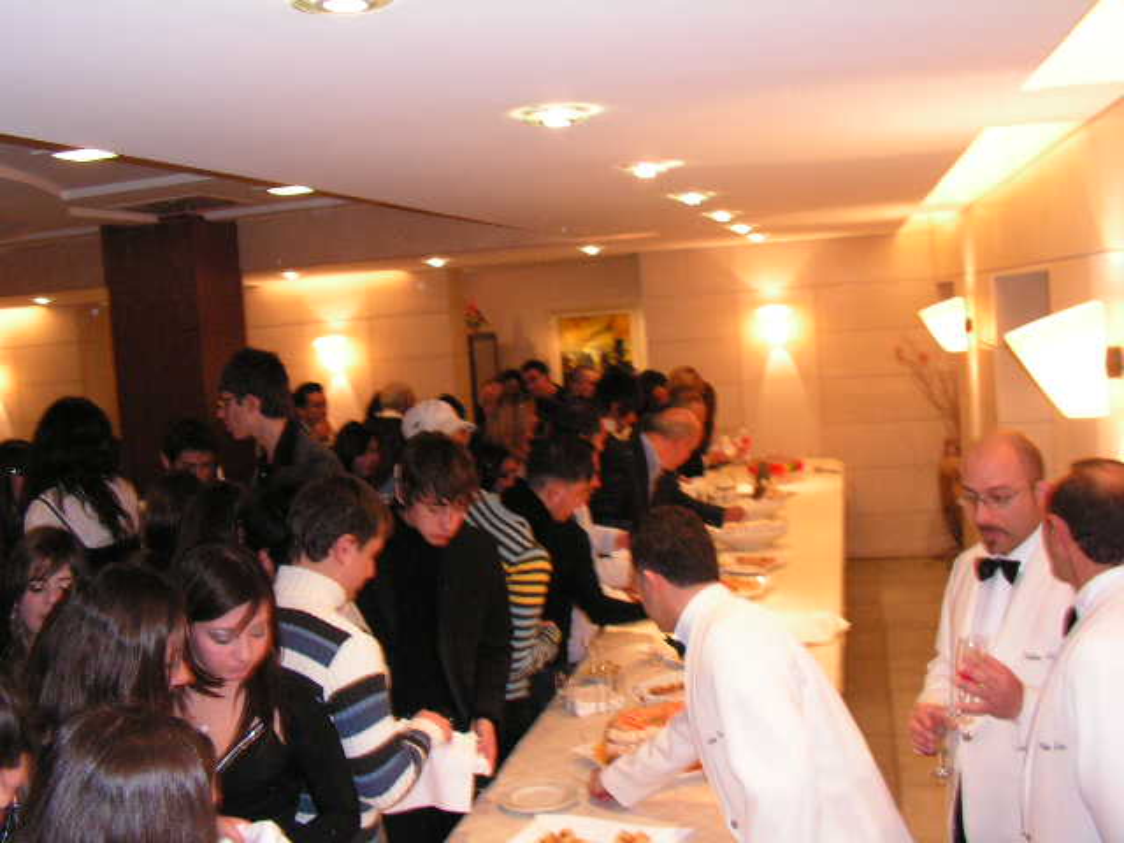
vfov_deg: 39.7
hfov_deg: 51.4
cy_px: 422
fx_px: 1169
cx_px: 562
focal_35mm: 36
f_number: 3.2
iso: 200
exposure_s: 1/50
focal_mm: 6
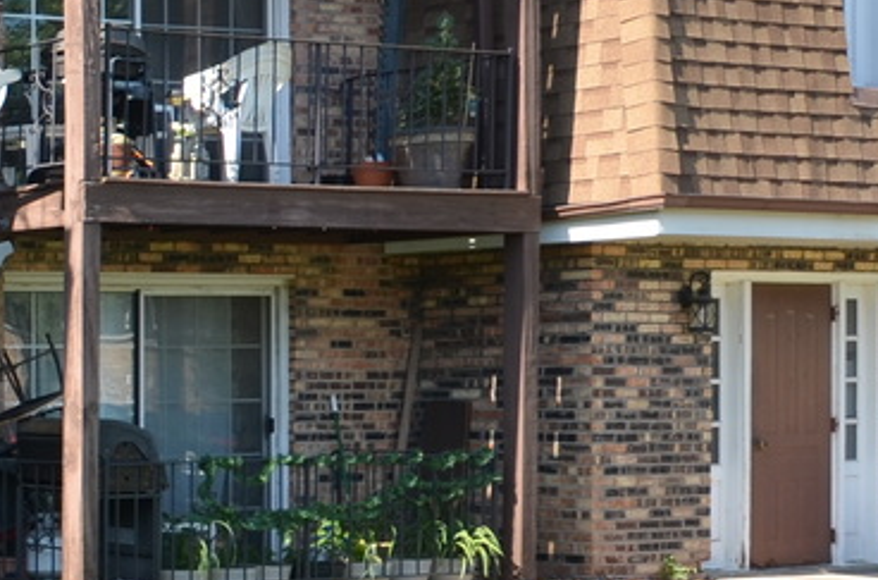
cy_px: 396
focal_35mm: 73
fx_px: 1780
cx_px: -901
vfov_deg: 18.4
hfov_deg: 18.1
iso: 100
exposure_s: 1/200
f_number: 7.1
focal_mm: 11
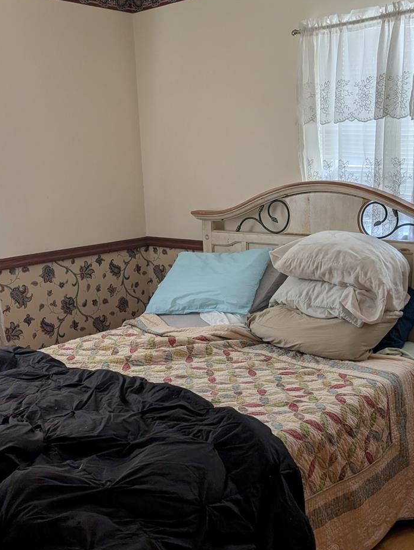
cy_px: 385
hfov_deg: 36.0
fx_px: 636
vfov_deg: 45.7
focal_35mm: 40
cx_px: 218
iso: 22
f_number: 1.68
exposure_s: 1/102
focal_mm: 6.9
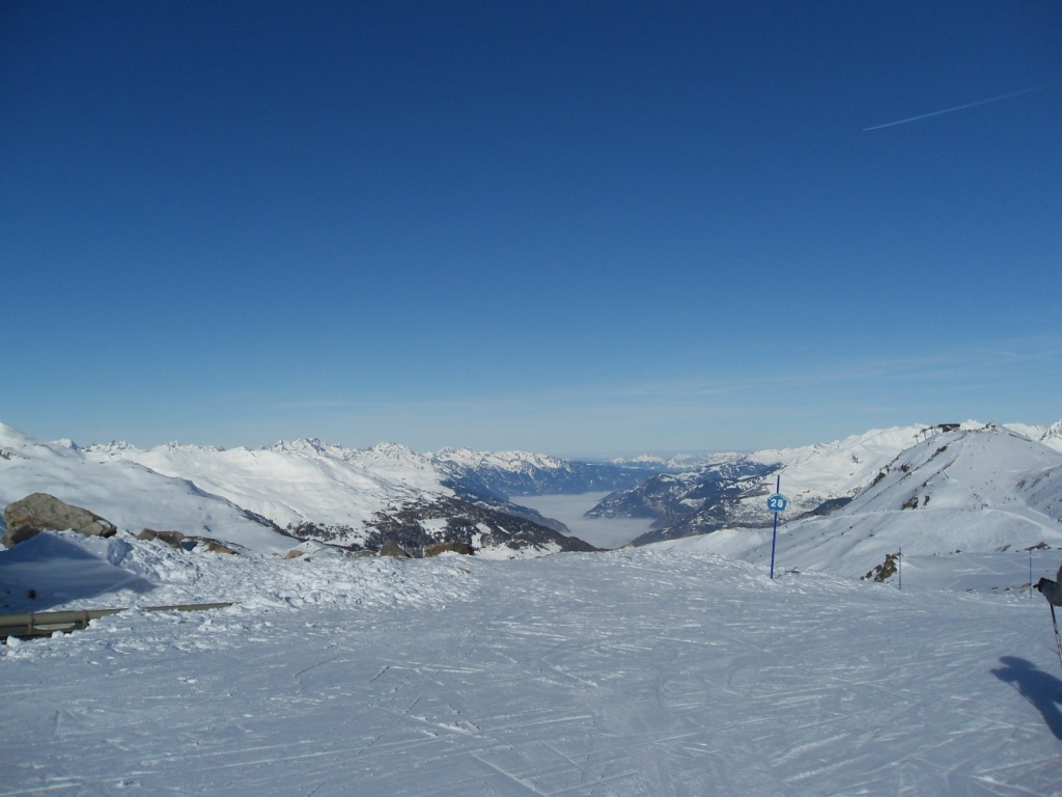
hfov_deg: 52.6
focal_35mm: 35
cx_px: 531
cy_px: 398
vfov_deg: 40.7
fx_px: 1074
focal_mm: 6.3
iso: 80
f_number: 8.2
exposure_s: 1/750
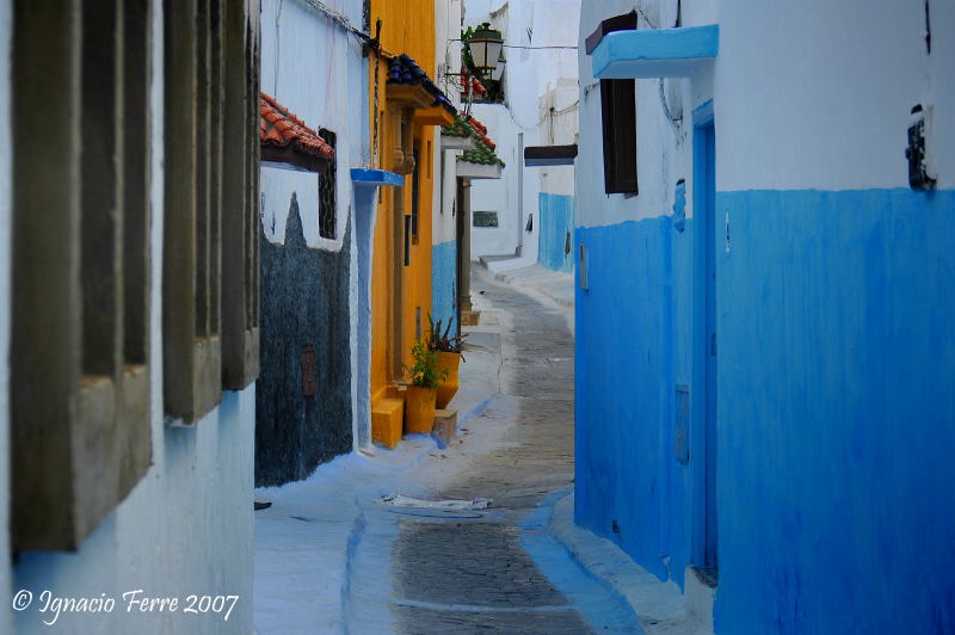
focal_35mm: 105
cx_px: 478
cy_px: 318
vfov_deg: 13.0
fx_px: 2783
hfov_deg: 19.5
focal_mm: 70
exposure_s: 1/125
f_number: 8
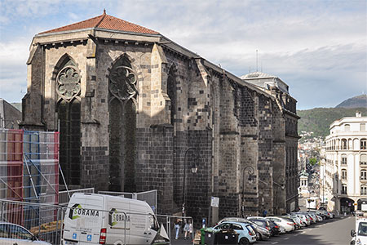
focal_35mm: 36
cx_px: 184
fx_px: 367
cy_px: 122
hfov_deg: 53.1
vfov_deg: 36.9
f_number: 11
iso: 200
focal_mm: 24
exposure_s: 1/125
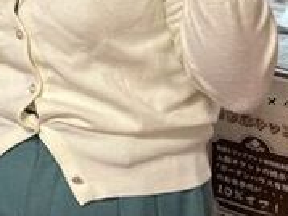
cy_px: -114
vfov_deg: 15.5
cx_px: -110
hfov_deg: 20.2
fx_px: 723
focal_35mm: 87
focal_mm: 5.7
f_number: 1.5
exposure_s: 1/100
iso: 125
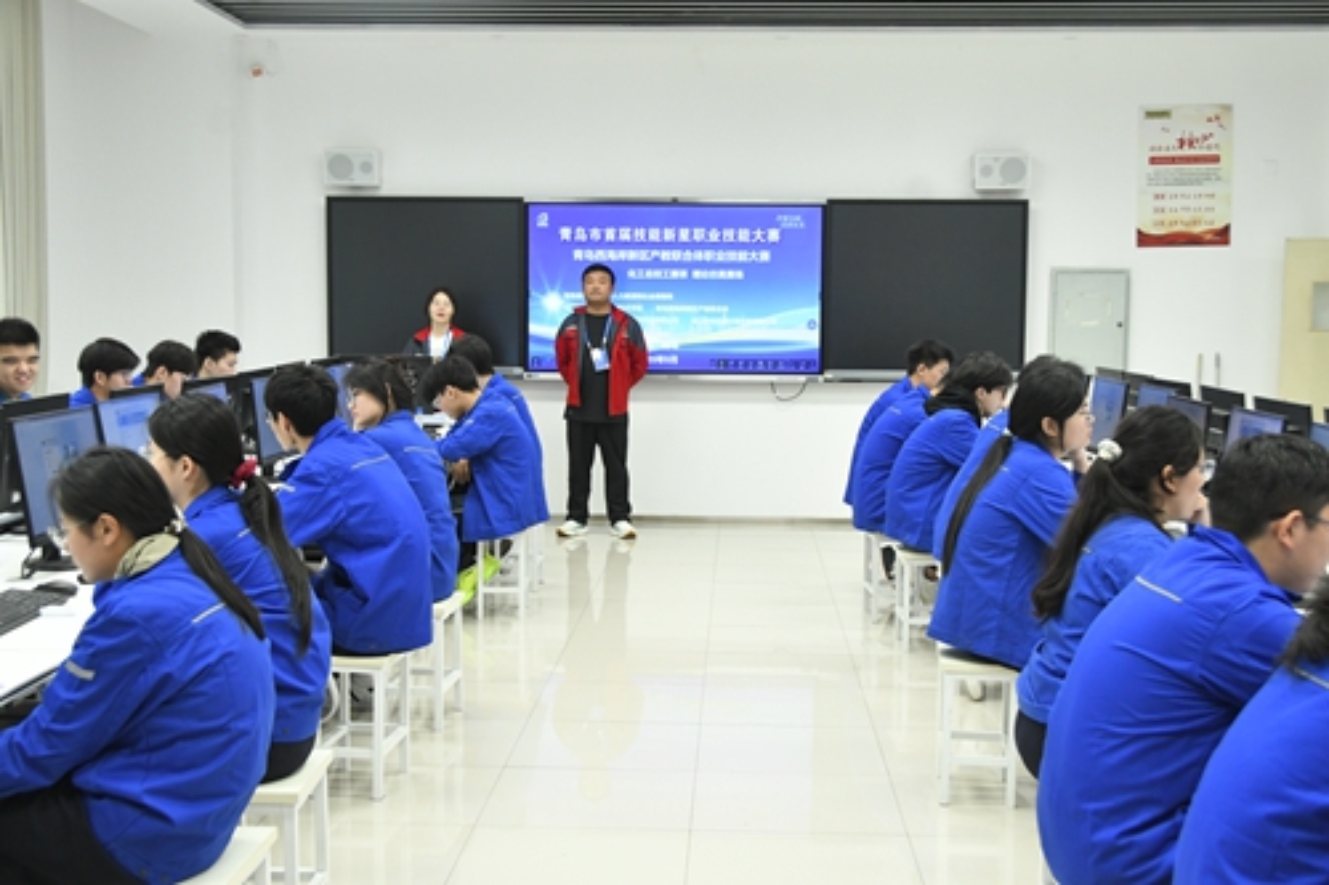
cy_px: 442
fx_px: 1587
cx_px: 664
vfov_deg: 31.2
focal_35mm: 43
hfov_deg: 45.4
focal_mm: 29
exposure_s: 1/100
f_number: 5.6
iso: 2500
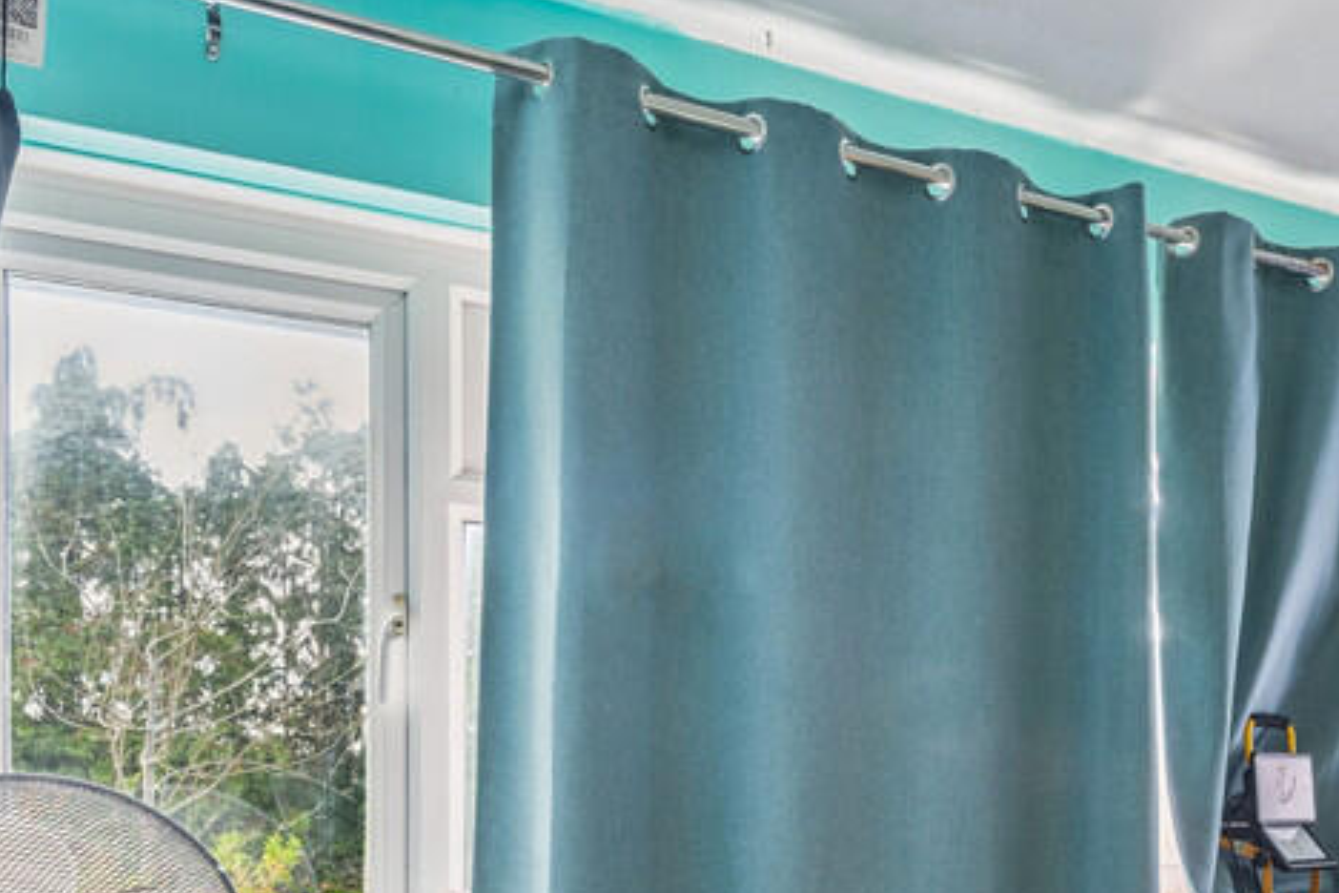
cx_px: 1182
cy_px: 811
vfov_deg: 35.5
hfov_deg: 49.1
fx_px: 1302
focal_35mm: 35
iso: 400
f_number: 9
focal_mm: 16
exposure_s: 1/20
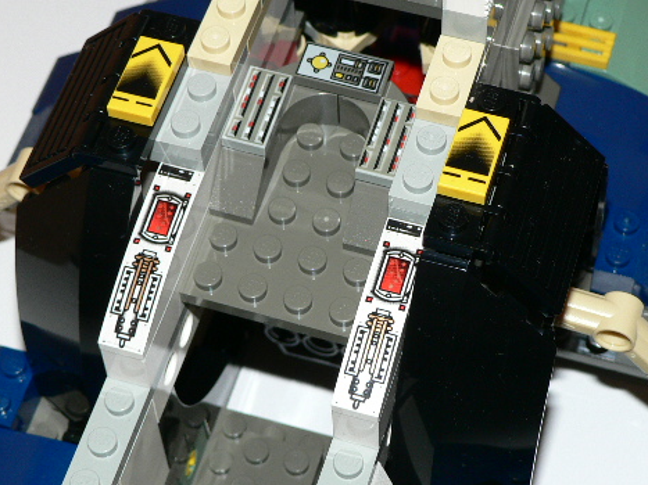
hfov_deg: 20.4
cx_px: 296
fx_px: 1797
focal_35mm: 96
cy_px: 233
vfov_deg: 15.4
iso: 100
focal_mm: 11.6
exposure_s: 1/60
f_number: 4
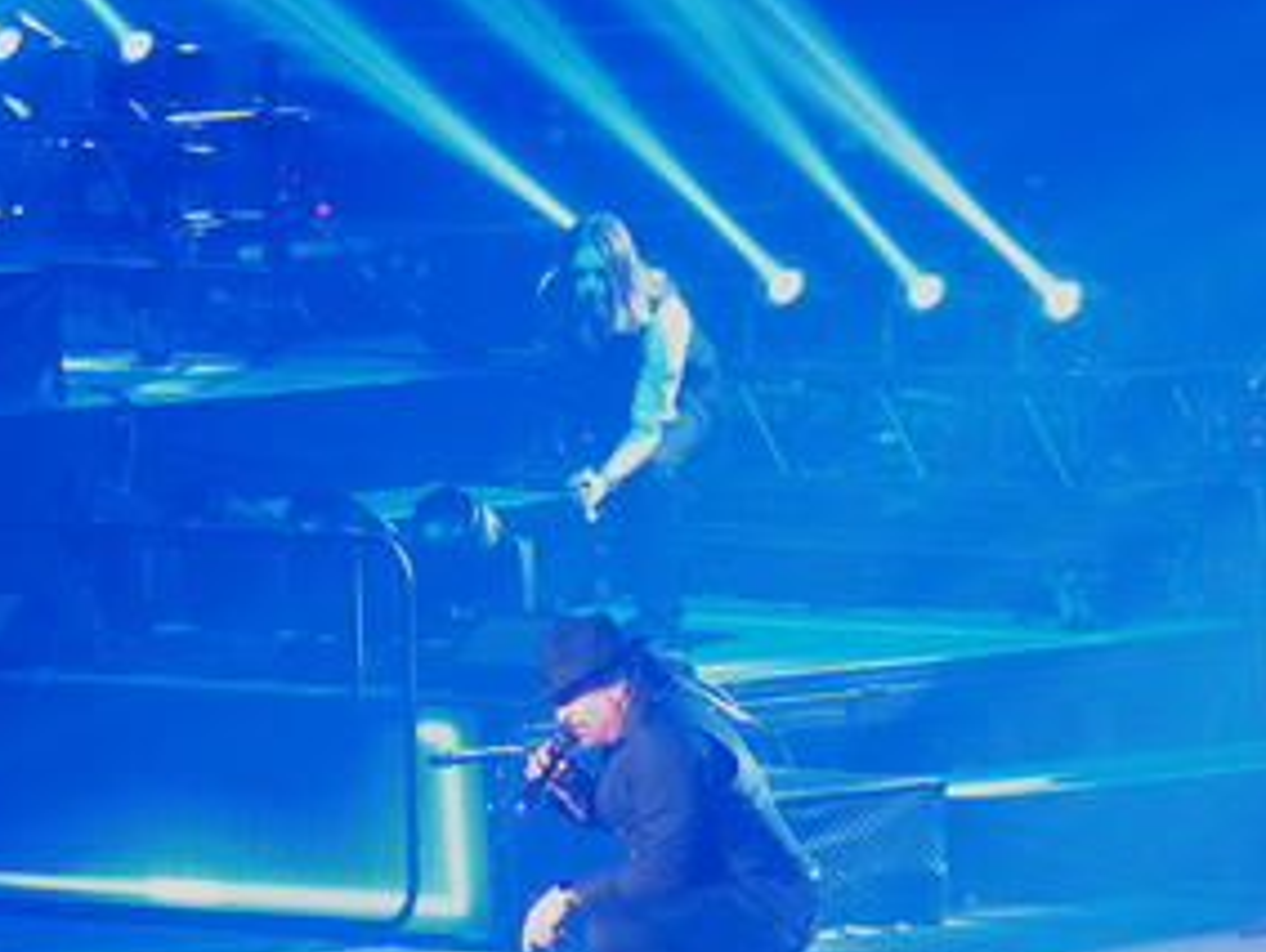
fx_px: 17467
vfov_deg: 3.1
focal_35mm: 477
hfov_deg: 4.2
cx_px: 564
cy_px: 742
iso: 1250
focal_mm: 64.3
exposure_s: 1/80
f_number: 2.8
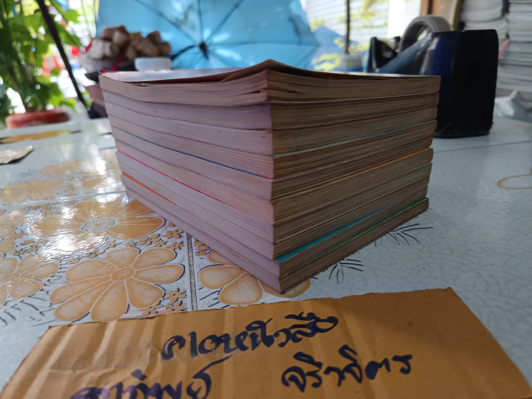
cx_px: 266
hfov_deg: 71.6
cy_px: 200
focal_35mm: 24
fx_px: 369
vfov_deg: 56.8
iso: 564
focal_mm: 5.31
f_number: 1.7
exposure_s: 1/50
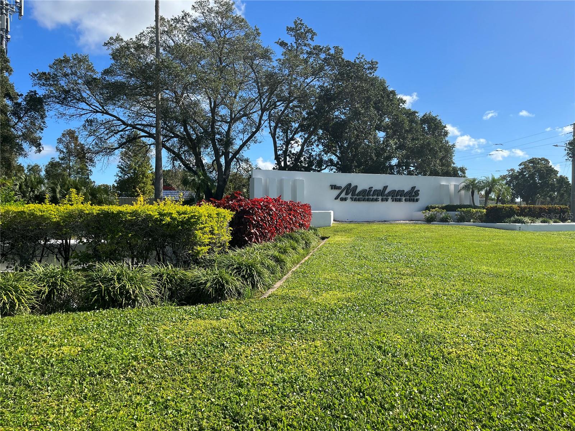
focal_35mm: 26
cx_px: 288
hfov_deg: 67.3
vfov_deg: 53.1
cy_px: 216
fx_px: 432
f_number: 1.6
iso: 50
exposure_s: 1/3049
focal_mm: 5.1
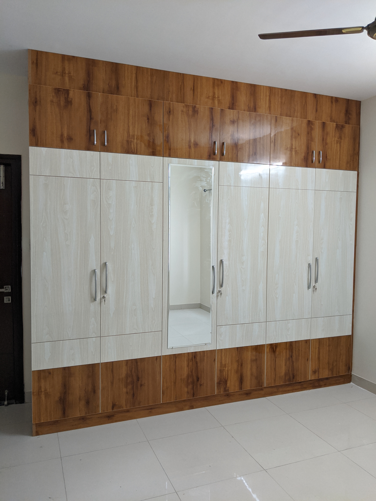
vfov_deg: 65.3
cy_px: 250
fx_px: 391
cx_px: 188
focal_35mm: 27
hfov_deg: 51.4
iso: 307
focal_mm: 4.44
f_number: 1.8
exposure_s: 1/100
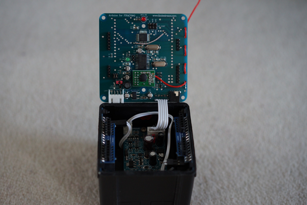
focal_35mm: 55
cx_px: 154
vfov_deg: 24.6
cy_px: 102
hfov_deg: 36.2
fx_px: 469
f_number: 2.8
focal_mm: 55
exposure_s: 1/60
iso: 1250
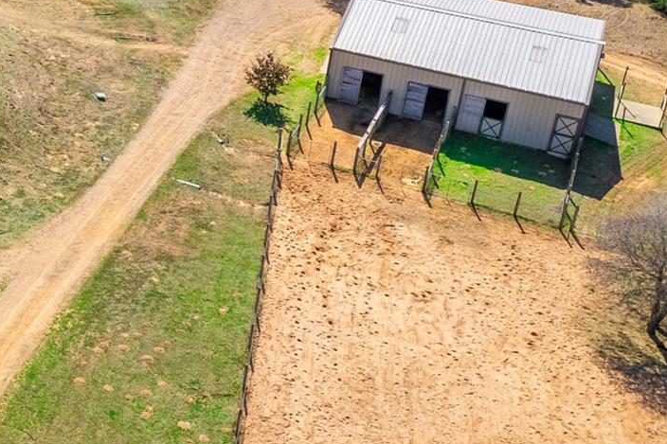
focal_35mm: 64
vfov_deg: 20.7
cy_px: 27
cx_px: -188
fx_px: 1185
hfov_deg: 26.8
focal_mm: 8.38
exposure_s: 1/2000
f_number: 2.8
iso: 110
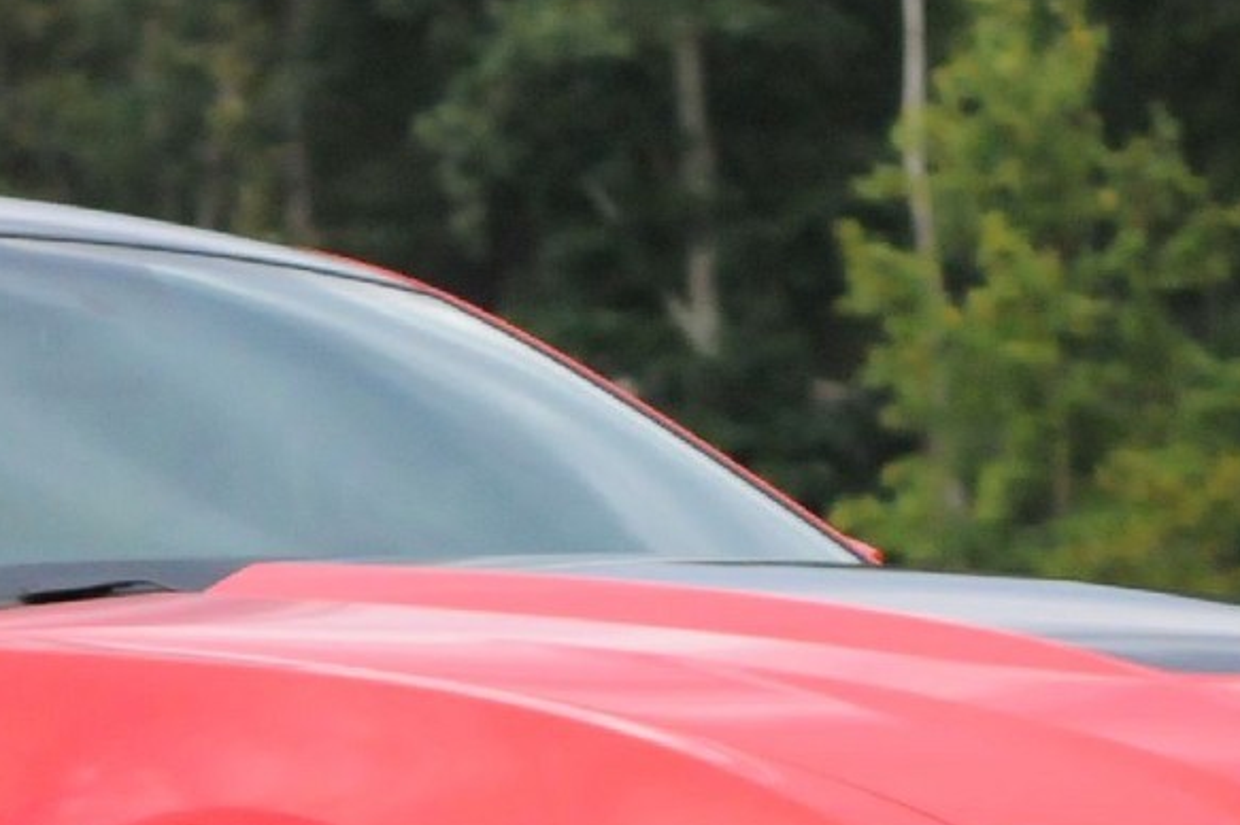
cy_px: 803
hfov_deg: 4.6
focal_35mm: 450
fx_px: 15491
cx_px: -4
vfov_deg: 3.0
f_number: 5.6
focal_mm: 70
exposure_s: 1/160
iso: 2000
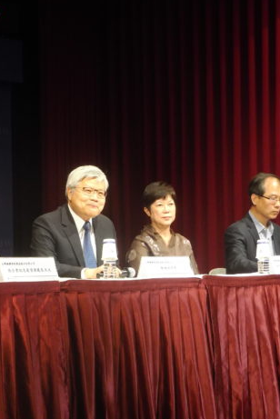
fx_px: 1130
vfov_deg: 21.0
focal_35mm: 97
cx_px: 60
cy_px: 209
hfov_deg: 14.1
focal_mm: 12.4
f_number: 4.9
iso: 450
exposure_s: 1/30
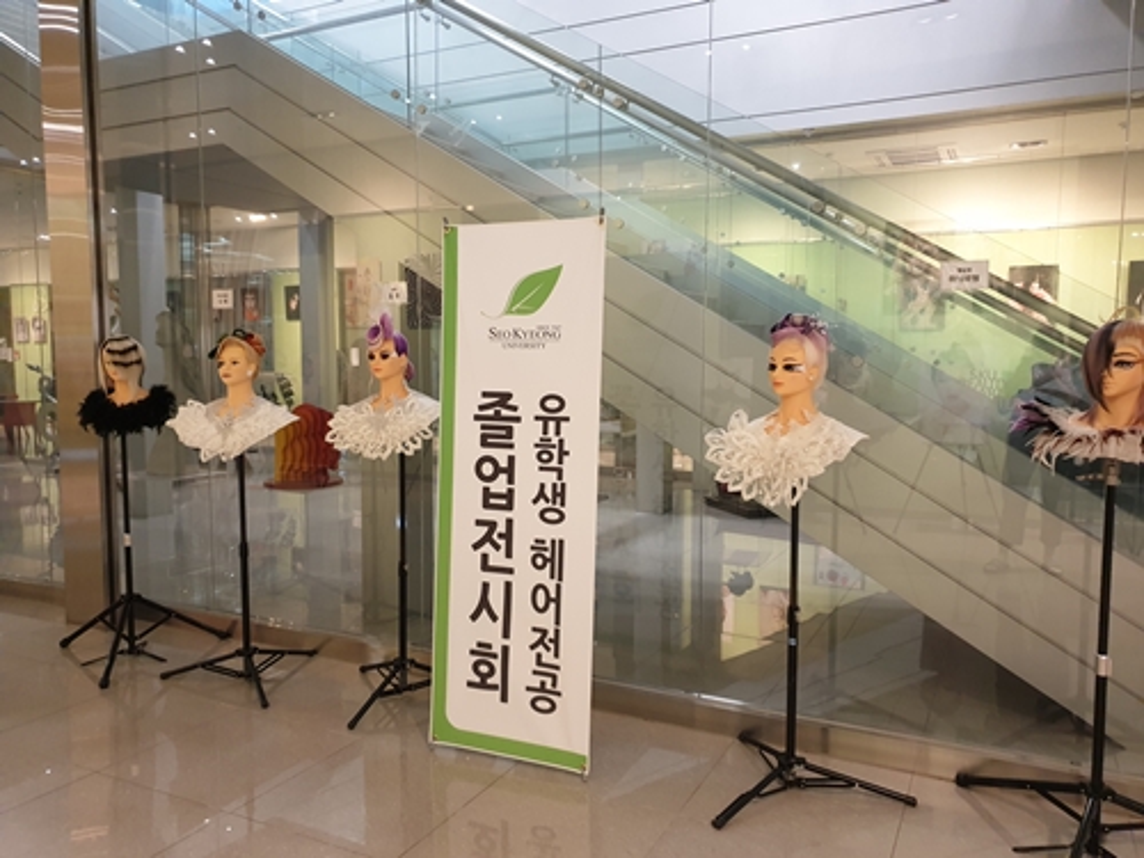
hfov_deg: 67.3
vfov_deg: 53.1
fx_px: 859
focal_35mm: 26
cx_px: 572
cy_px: 429
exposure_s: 1/60
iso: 400
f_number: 1.5
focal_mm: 4.3
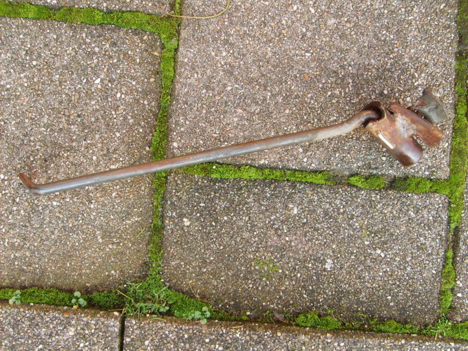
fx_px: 473
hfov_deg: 52.6
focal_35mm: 35
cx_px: 234
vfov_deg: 40.7
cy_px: 176
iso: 50
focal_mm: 5.8
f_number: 2.8
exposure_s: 1/90
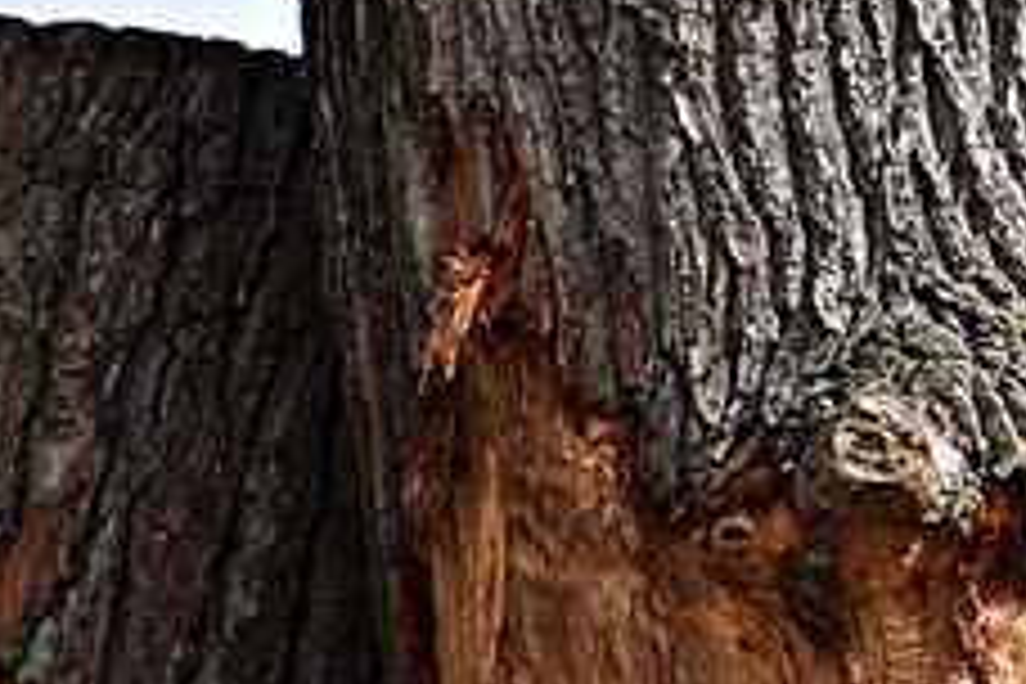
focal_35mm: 756
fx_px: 21544
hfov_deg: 2.7
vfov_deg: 1.8
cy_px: 1109
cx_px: 2038
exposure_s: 1/640
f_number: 6.3
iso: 200
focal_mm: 112
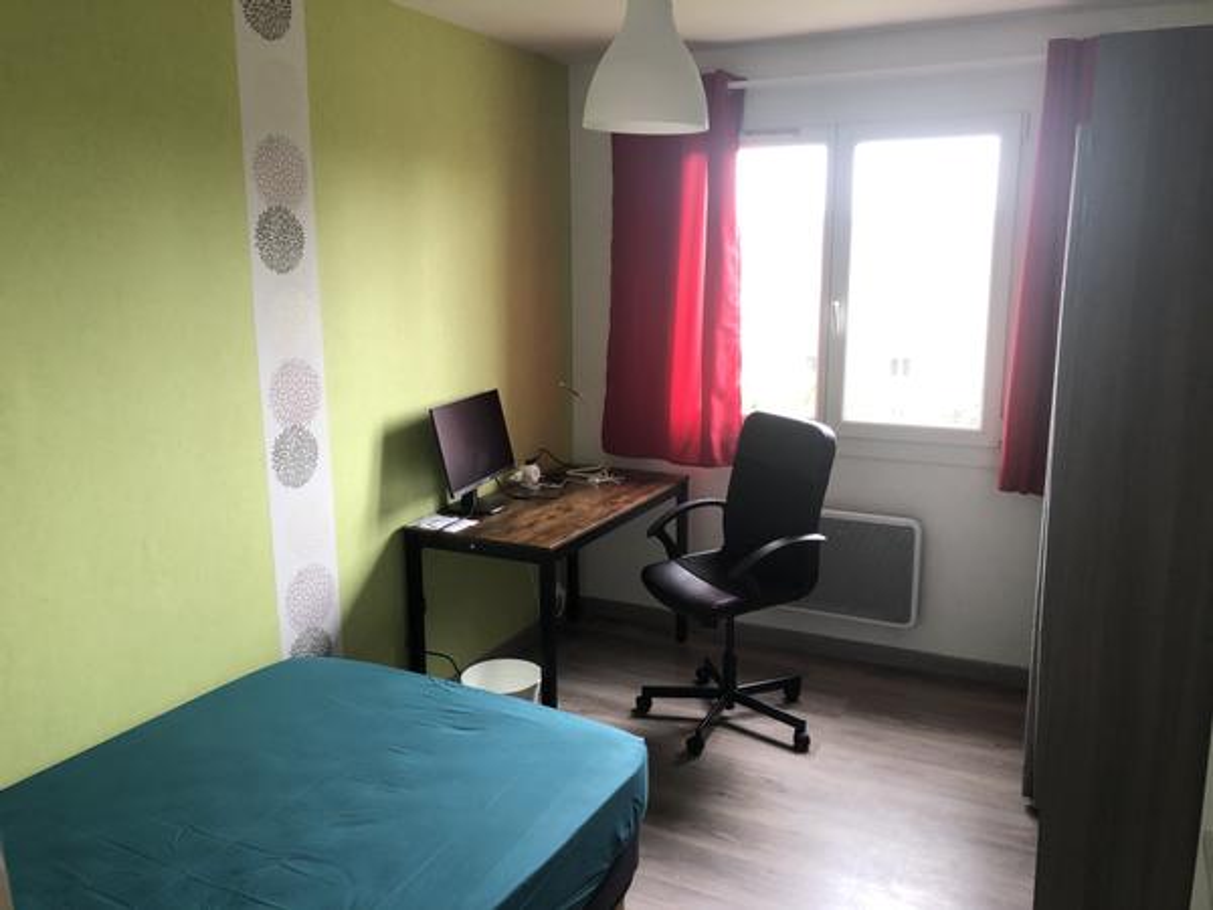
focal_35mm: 28
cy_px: 455
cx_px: 606
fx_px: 981
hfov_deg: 63.4
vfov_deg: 49.7
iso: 40
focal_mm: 3.99
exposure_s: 1/24
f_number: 1.8
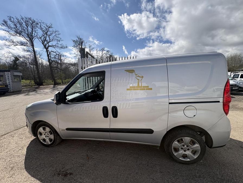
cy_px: 92
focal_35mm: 14
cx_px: 122
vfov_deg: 85.7
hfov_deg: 102.1
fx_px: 98
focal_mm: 2.22
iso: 50
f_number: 2.2
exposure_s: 1/2674
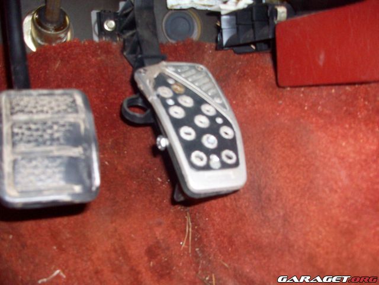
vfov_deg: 41.8
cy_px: 142
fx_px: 372
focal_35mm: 34
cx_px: 190
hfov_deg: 54.0
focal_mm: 5.7
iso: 160
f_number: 2.8
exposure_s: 1/60
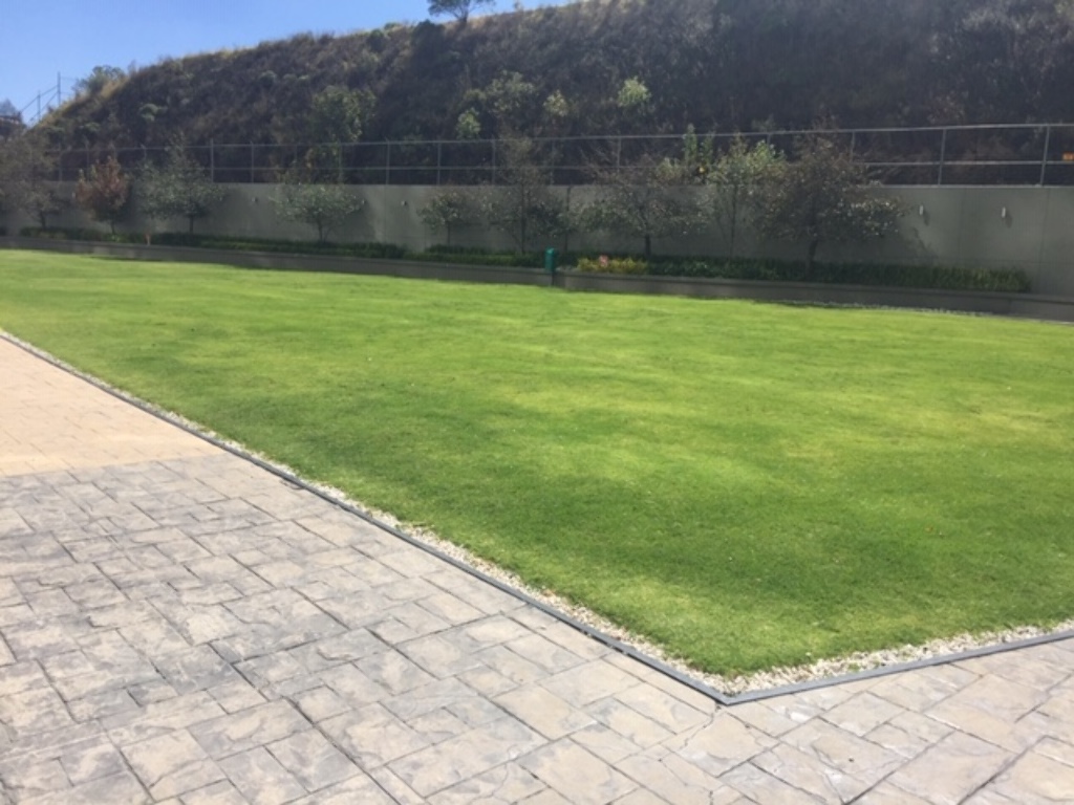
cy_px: 402
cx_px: 537
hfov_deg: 61.7
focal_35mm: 29
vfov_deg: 48.2
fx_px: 900
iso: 32
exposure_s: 1/2825
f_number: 2.2
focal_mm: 4.15
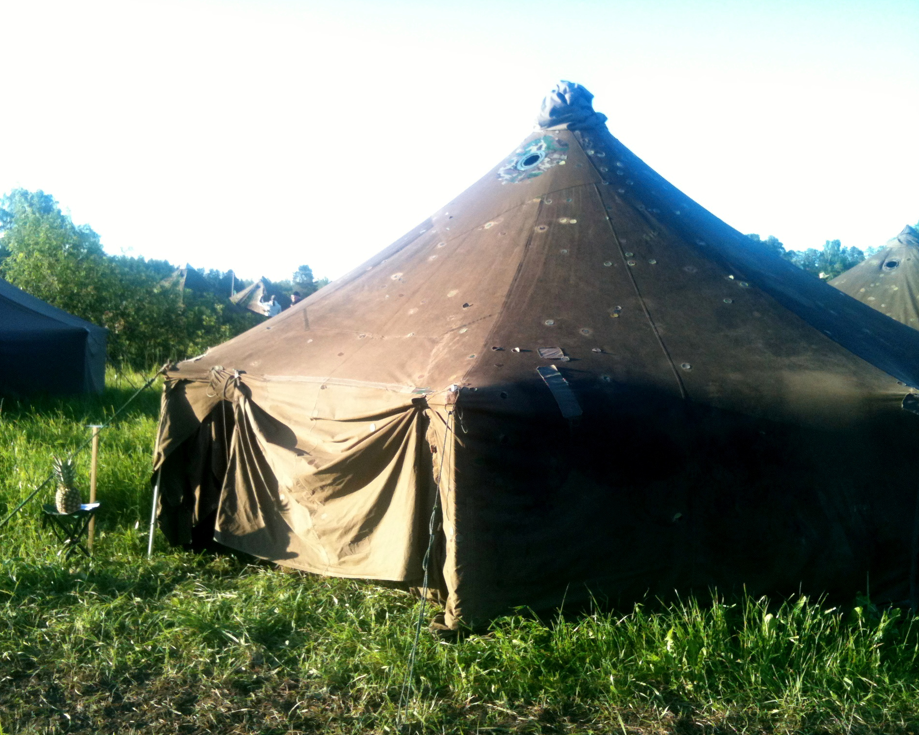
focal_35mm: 37
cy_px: 369
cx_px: 426
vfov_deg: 40.1
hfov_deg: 49.0
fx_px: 1006
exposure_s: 1/176
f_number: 2.8
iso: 64
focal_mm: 3.85
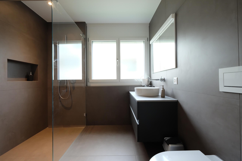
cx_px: 121
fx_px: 101
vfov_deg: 77.3
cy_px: 80
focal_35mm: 15
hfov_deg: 100.4
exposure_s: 1/30
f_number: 4
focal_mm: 10
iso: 500
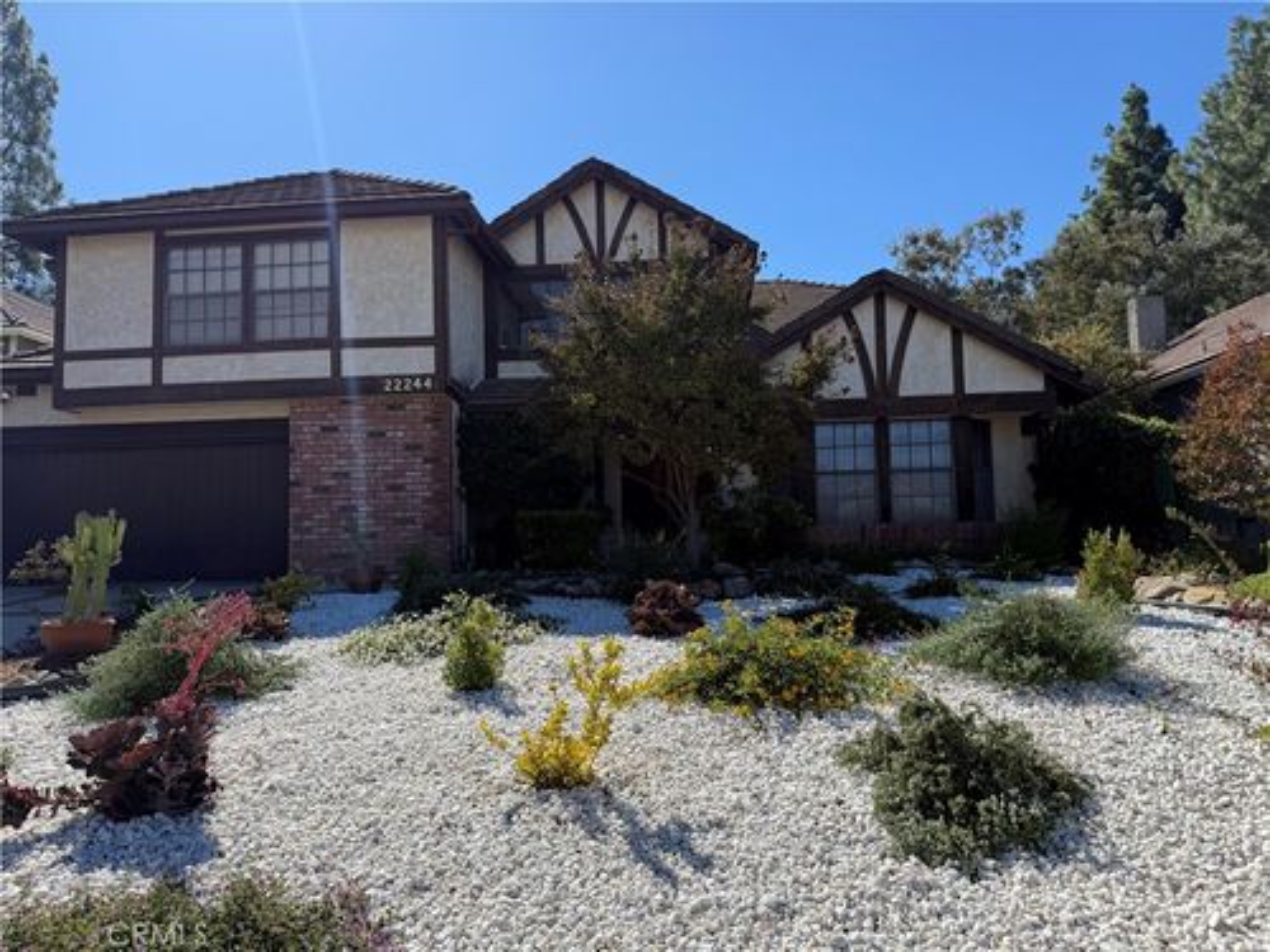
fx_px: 881
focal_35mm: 24
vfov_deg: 56.8
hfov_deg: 71.6
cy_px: 476
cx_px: 635
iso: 80
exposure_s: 1/4405
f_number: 1.78
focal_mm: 6.76
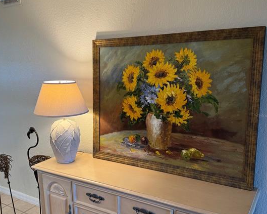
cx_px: 132
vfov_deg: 43.3
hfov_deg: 52.9
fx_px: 269
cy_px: 115
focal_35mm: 34
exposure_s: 1/60
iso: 160
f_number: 1.78
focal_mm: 6.76
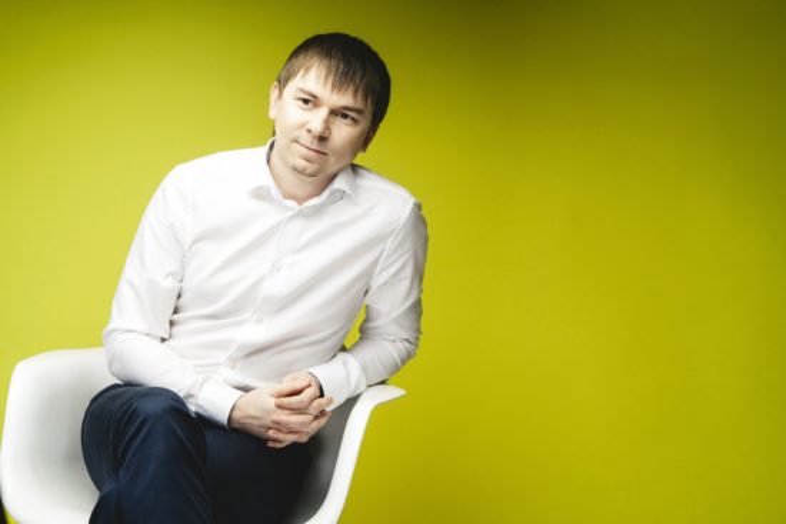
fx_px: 1529
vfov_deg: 19.5
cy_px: 262
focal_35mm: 70
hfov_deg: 28.8
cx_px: 393
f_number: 6.3
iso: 80
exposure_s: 1/125
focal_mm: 70
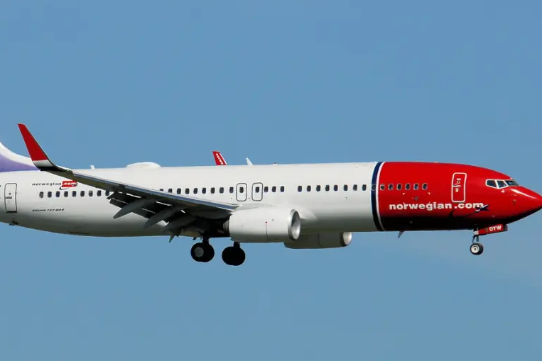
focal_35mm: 604
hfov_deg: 3.4
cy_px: 205
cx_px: 202
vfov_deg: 2.3
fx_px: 9095
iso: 200
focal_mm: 300
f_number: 8
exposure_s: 1/1600
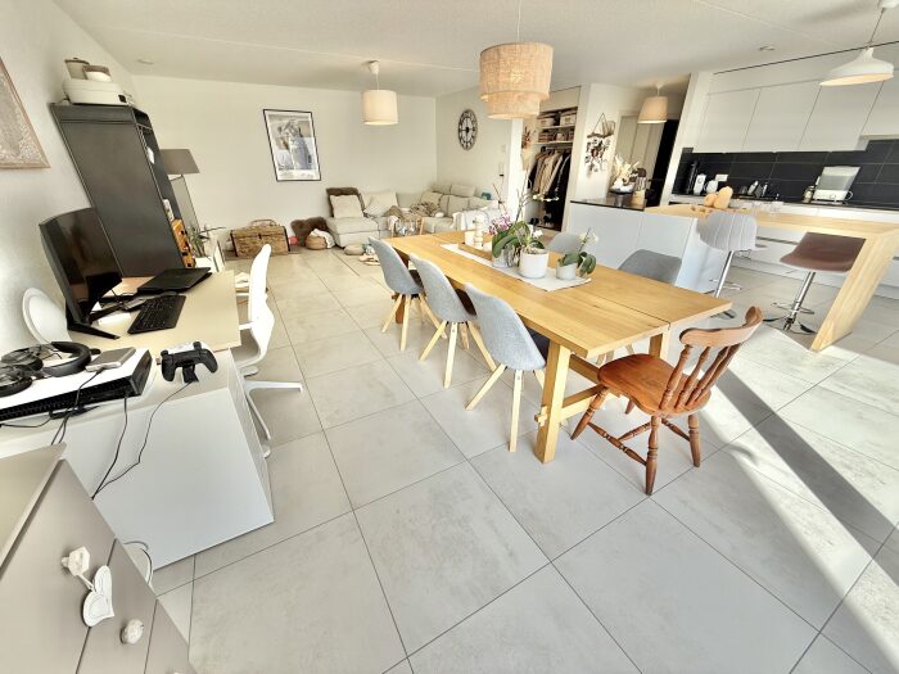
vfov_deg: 85.7
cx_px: 450
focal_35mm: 14
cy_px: 337
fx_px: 364
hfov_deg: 102.1
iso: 50
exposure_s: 1/142
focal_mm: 2.22
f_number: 2.2
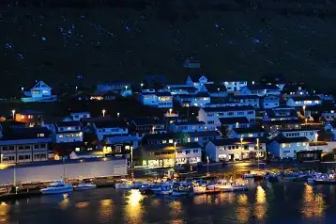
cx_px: 282
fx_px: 1249
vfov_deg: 10.1
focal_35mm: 134
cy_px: 0
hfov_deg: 15.2
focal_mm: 40
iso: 800
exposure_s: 1/1.6
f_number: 4.5
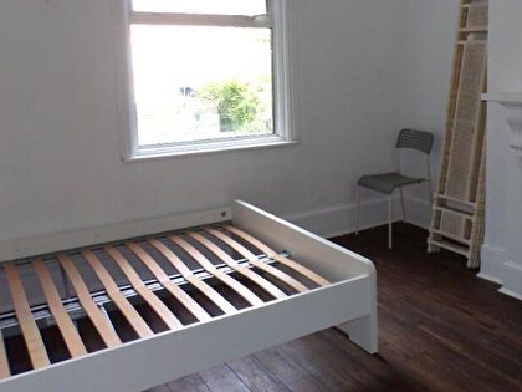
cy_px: 140
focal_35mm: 40
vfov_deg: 35.7
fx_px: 603
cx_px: 379
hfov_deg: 45.5
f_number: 3
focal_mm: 4.3
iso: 100
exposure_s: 1/38
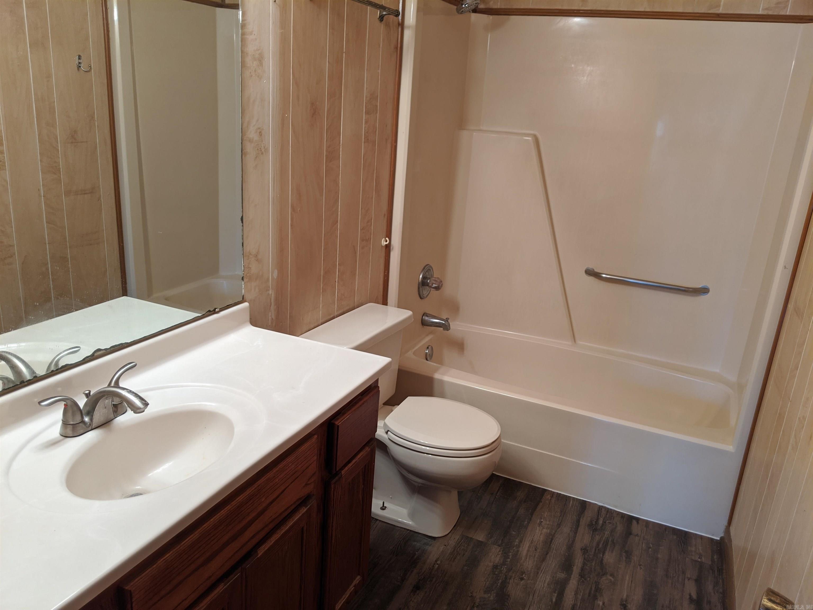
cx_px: 406
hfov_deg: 65.3
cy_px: 305
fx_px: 634
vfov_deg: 51.4
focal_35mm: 27
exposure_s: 1/24
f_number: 1.8
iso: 84
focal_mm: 4.44
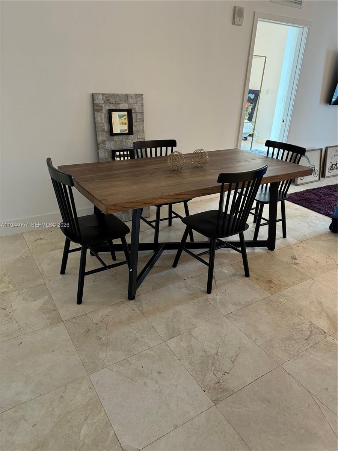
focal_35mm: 24
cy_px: 226
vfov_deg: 71.6
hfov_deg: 56.8
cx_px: 169
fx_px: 312
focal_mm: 6.86
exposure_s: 1/60
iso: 320
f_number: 1.78
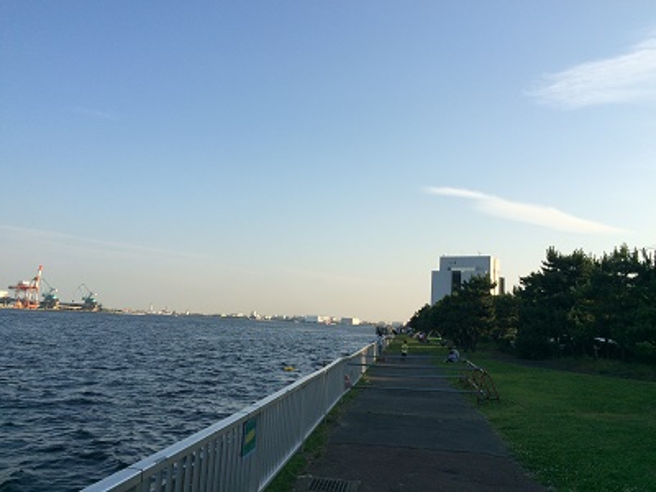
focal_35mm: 29
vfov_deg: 48.2
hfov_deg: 61.7
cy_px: 246
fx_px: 550
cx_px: 328
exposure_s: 1/1580
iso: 32
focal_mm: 4.15
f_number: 2.2
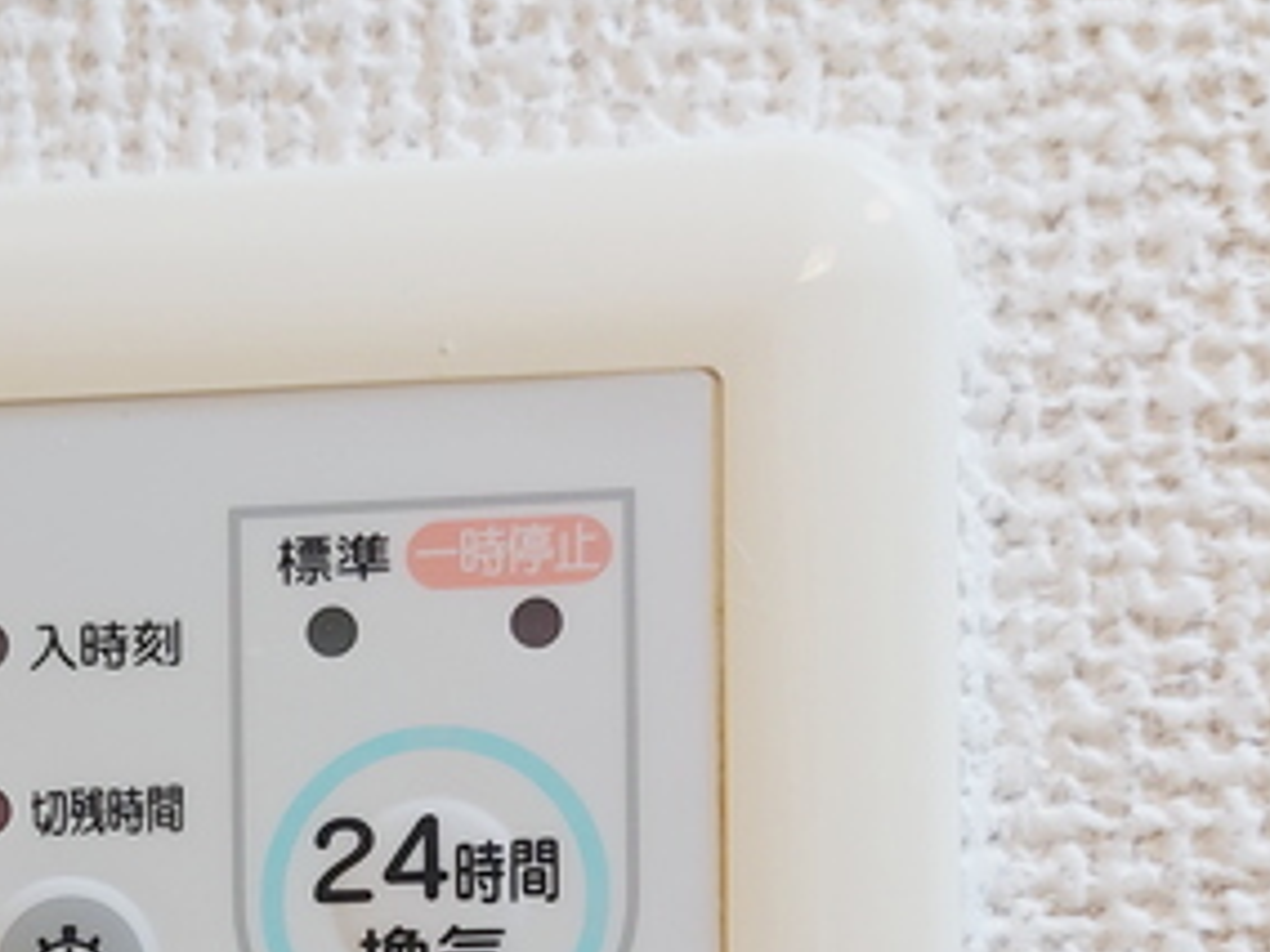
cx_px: -4
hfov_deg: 23.1
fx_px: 2972
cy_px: 1171
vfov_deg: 17.3
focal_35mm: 81
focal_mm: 5.23
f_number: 1.8
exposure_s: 1/24
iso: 40
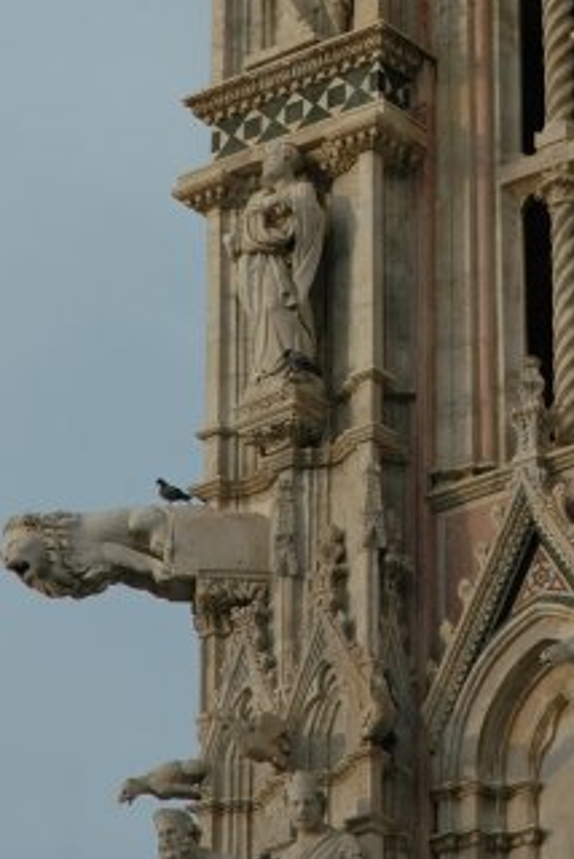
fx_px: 5632
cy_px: 174
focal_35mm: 236
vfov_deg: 8.7
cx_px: 512
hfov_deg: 5.8
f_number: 8
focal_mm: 70
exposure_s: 1/250
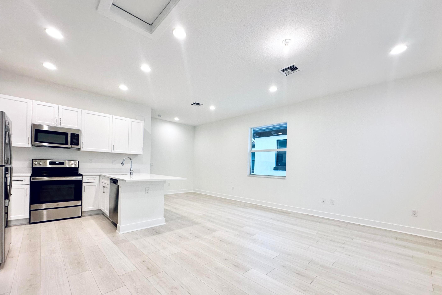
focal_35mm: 15
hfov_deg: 100.4
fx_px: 184
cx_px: 222
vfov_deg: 77.0
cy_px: 165
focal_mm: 2.22
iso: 125
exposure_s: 1/120
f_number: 2.2
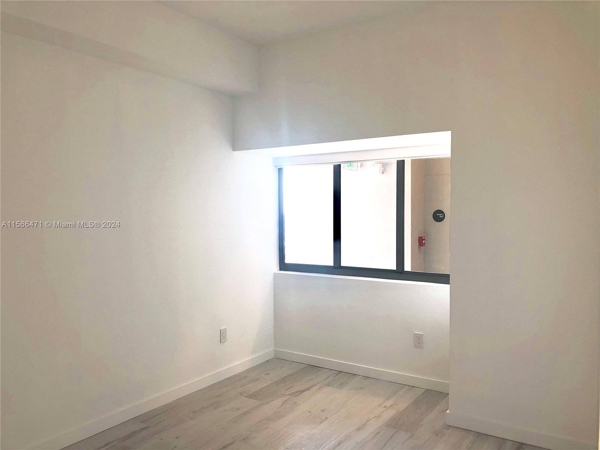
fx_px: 485
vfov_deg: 49.7
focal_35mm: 28
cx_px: 300
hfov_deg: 63.4
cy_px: 225
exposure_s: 1/22
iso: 20
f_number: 1.8
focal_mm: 4
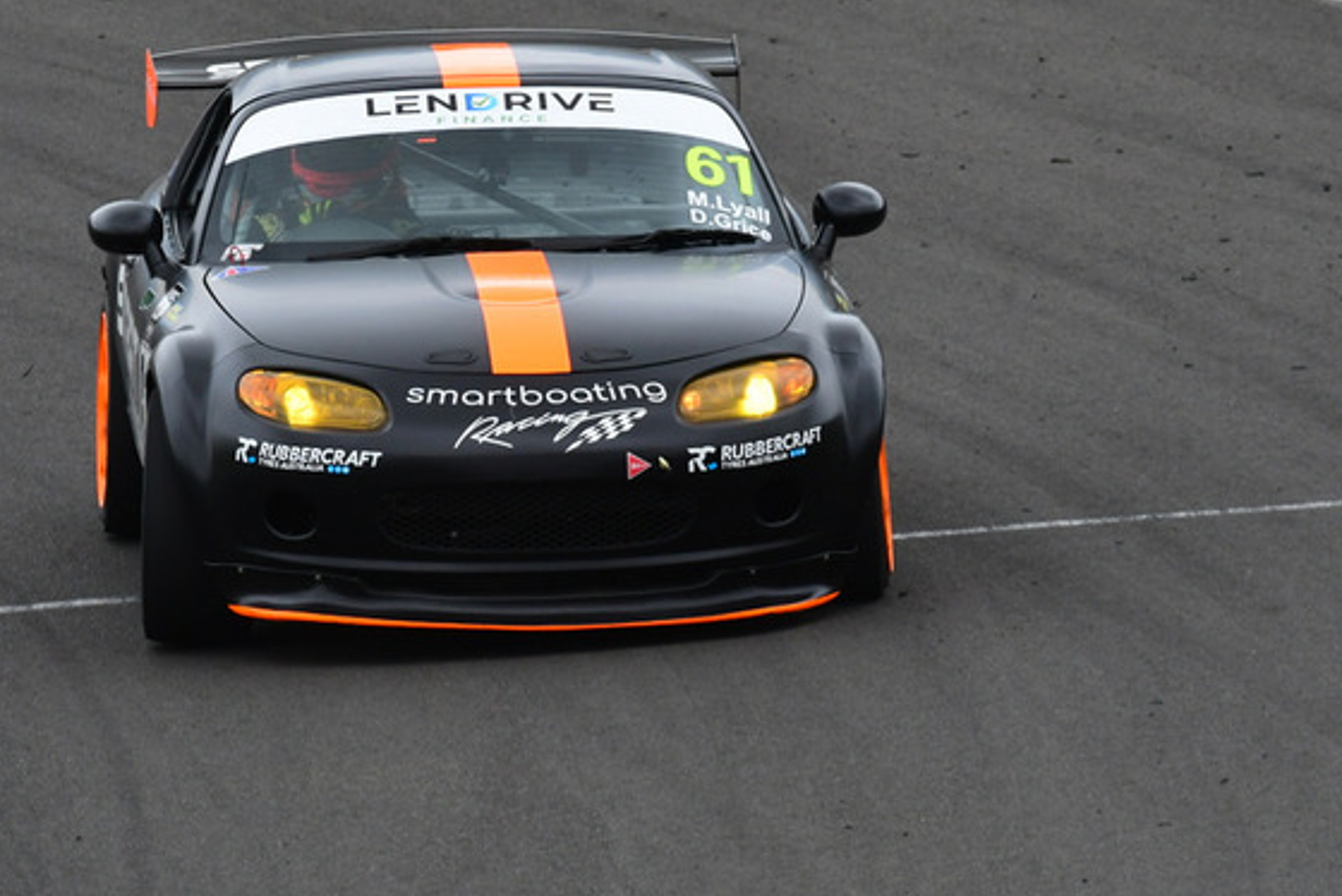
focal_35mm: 857
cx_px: 510
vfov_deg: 1.6
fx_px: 31962
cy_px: 328
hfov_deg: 2.4
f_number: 11
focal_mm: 400
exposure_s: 1/640
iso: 1000
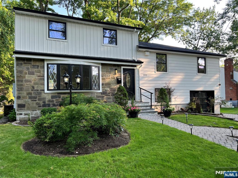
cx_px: 119
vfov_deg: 53.1
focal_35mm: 26
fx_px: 179
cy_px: 89
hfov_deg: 67.3
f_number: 1.5
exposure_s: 1/340
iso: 50
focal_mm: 5.7
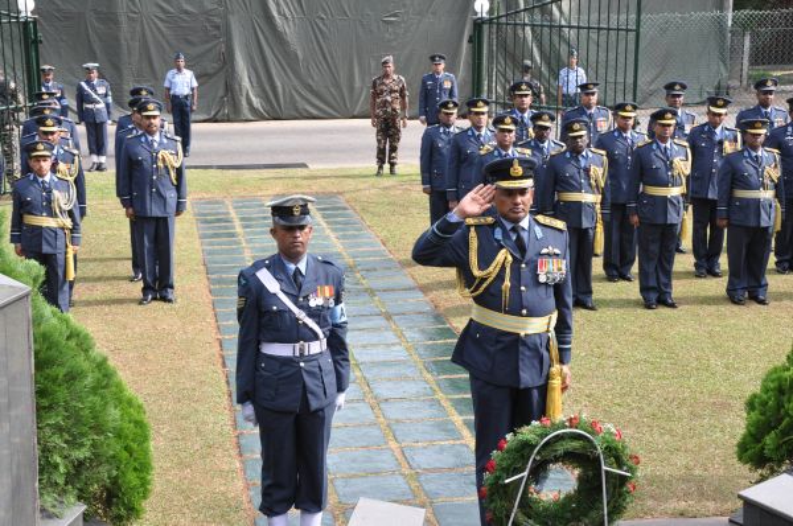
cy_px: 263
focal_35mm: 68
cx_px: 396
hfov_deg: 29.9
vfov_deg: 20.1
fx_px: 1484
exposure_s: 1/125
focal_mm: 45
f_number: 10
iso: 250
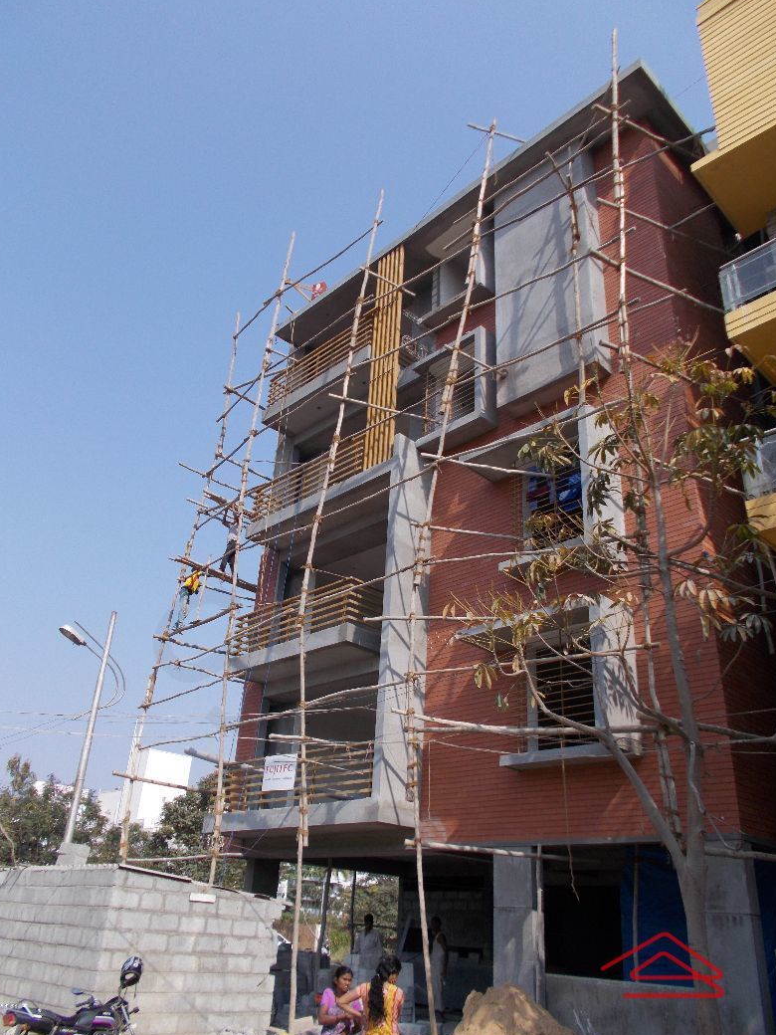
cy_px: 526
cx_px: 387
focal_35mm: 27
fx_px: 807
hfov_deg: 51.4
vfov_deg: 65.3
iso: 80
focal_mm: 4.6
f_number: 8
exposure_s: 1/160
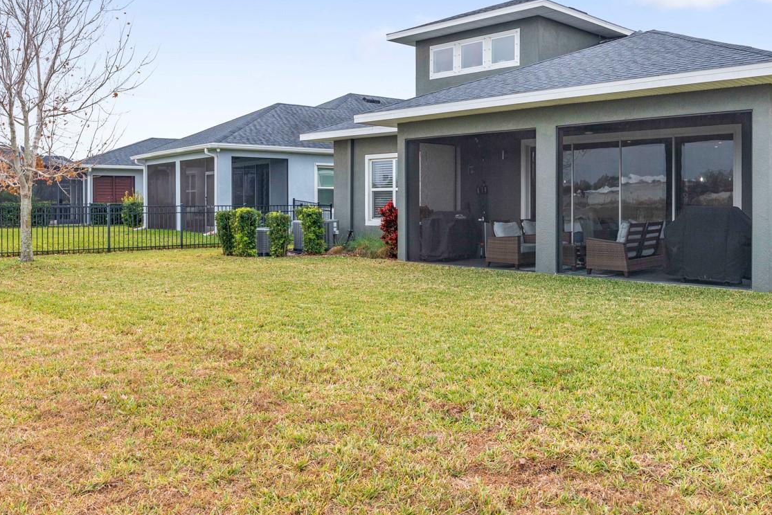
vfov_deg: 39.9
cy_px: 218
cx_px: 481
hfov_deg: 56.6
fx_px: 708
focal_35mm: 33
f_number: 8
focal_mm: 23
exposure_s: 1/60
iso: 250
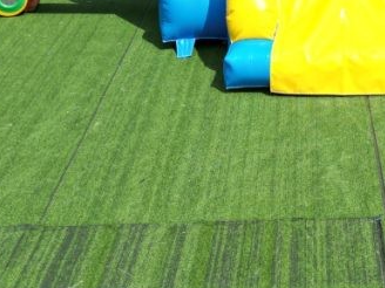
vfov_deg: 18.0
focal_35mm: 75
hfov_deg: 25.3
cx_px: 340
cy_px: -114
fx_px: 834
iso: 110
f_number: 1.7
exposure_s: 1/4000
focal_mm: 6.72
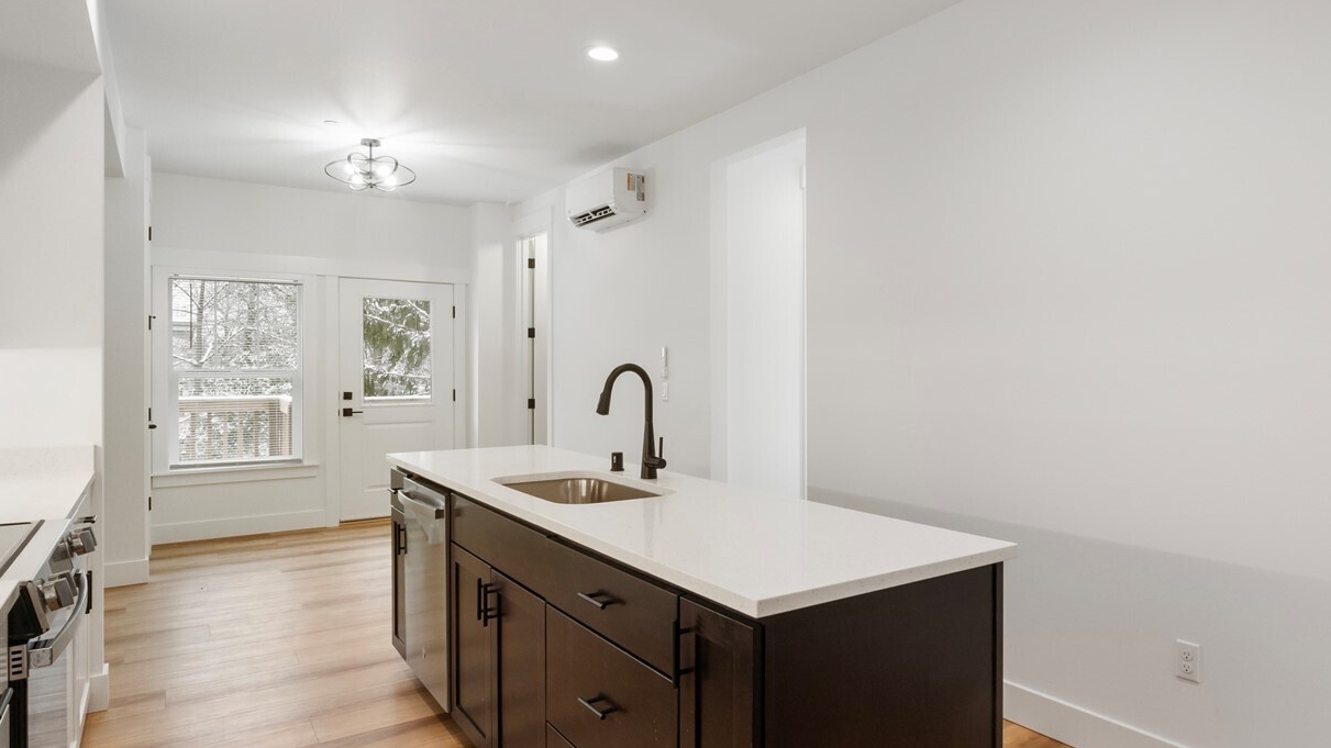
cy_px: 360
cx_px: 792
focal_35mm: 22
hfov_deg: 80.3
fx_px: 776
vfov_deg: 51.5
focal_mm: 10
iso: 800
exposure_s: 1/320
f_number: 8
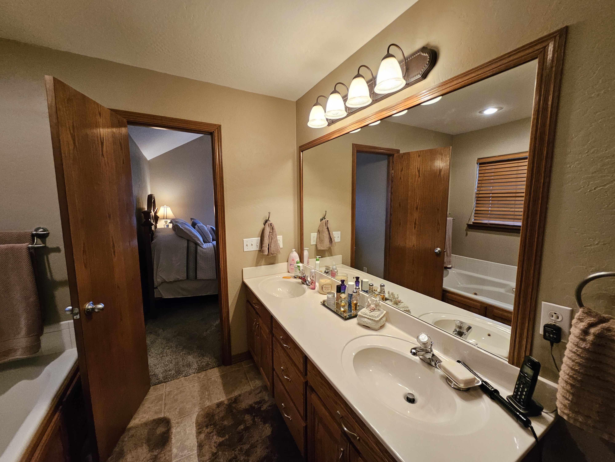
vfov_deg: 89.9
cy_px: 231
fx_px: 231
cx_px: 308
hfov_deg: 106.2
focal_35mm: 13
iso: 250
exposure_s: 1/60
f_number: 2.2
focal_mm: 1.74
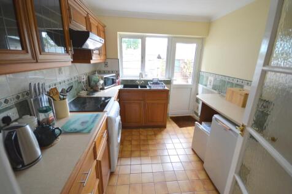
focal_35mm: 15
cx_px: 146
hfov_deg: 100.4
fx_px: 122
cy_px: 97
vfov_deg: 77.3
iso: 400
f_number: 4
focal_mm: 10
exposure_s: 1/80
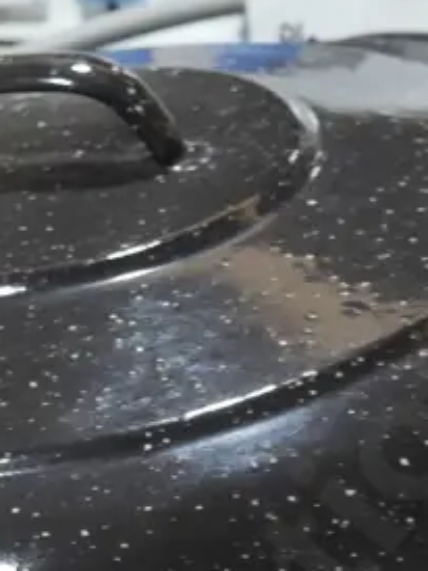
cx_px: 221
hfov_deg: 9.0
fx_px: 2706
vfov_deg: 11.8
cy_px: 698
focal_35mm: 164
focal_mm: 22
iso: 400
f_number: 4.7
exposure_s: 1/60
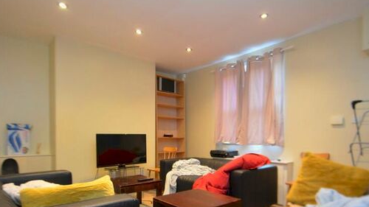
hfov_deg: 80.6
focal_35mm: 22
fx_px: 215
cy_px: 150
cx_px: 213
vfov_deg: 49.8
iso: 1400
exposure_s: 1/30
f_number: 3.5
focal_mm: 10
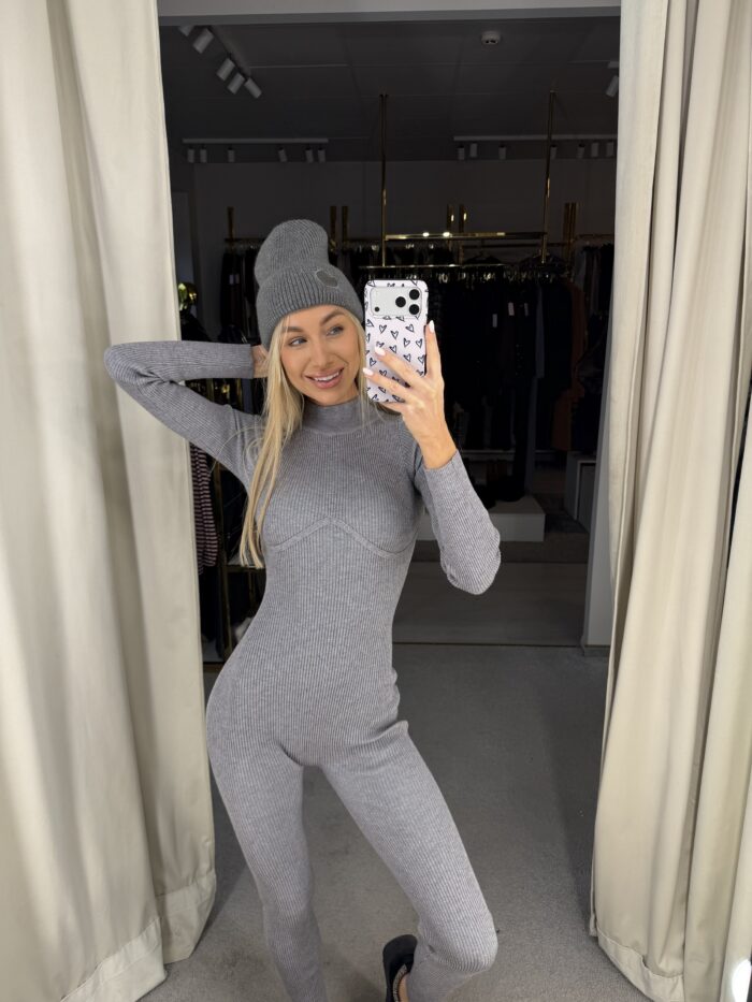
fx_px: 695
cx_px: 376
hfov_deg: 56.8
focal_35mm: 24
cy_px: 501
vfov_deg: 71.6
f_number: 1.78
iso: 64
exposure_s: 1/184
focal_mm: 6.76
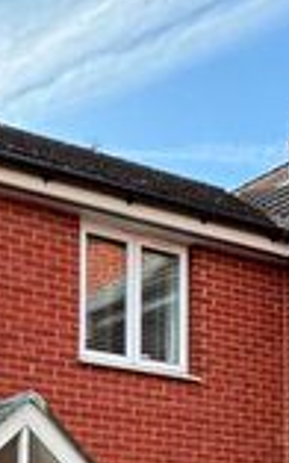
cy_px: 518
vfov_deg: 28.1
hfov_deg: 18.2
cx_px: -97
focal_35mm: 66
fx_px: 832
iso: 40
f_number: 2.2
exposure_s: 1/195
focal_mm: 2.22
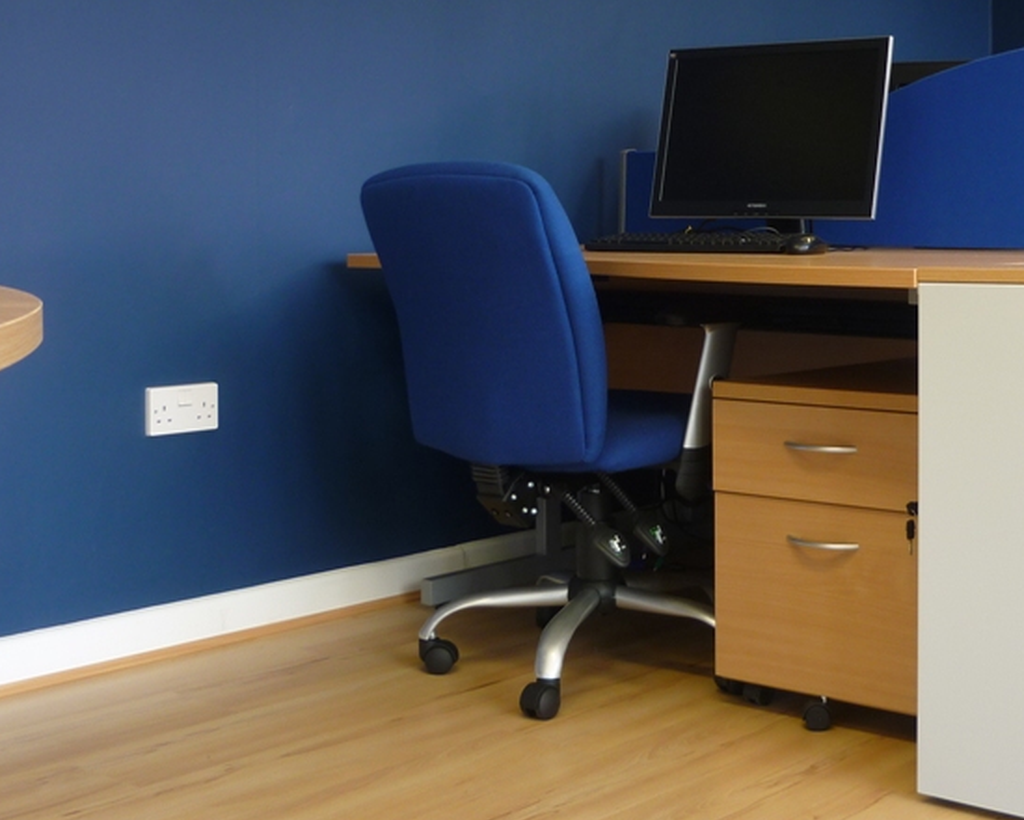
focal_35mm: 55
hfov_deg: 33.8
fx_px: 1667
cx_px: 702
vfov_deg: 27.4
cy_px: 261
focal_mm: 5.5
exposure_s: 1/40
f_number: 2.8
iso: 80
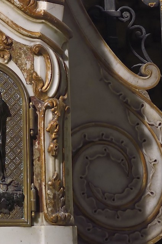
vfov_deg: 7.6
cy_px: -207
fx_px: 1773
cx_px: -36
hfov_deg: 5.2
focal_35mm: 262
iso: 1600
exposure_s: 1/20
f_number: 9
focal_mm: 70
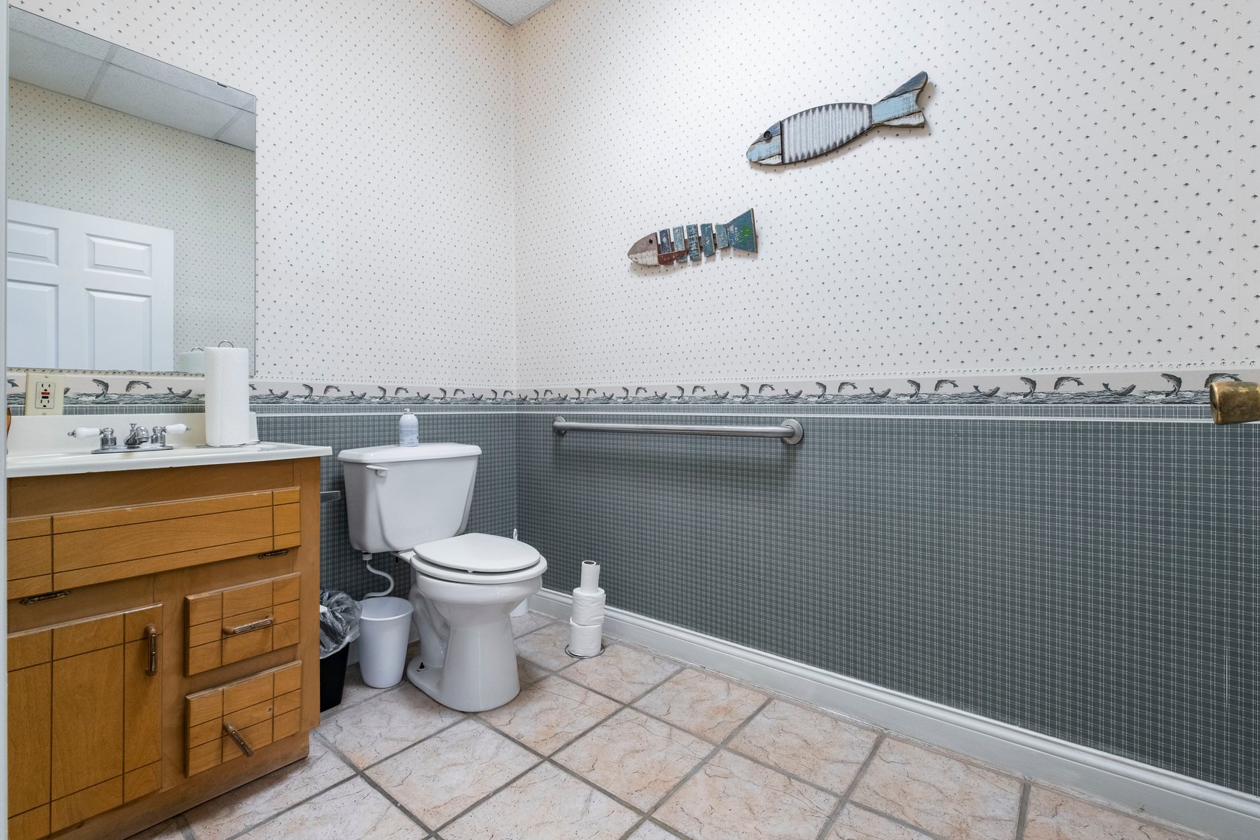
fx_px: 525
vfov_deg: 77.3
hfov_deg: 100.4
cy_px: 420
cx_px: 630
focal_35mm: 15
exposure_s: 1/15
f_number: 8
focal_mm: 10
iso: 800
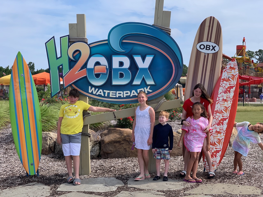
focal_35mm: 52
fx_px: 395
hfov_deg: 36.8
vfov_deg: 28.0
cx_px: 132
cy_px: 98
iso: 16
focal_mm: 6
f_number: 2.4
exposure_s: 1/749
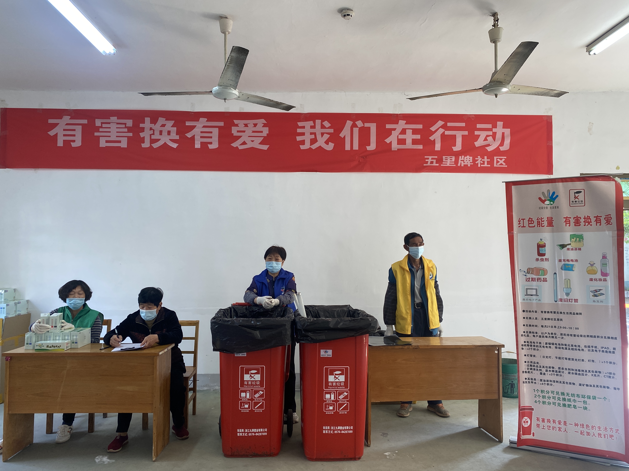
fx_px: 472
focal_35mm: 26
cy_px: 236
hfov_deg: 67.3
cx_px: 314
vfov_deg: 53.1
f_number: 1.8
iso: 80
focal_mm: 4.25
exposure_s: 1/100
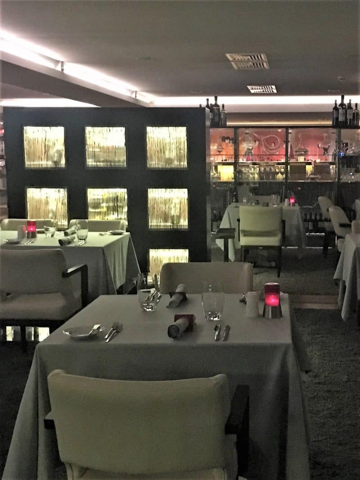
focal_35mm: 29
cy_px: 240
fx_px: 402
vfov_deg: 61.7
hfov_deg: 48.2
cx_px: 180
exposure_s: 1/17
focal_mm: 4.15
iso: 400
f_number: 2.2
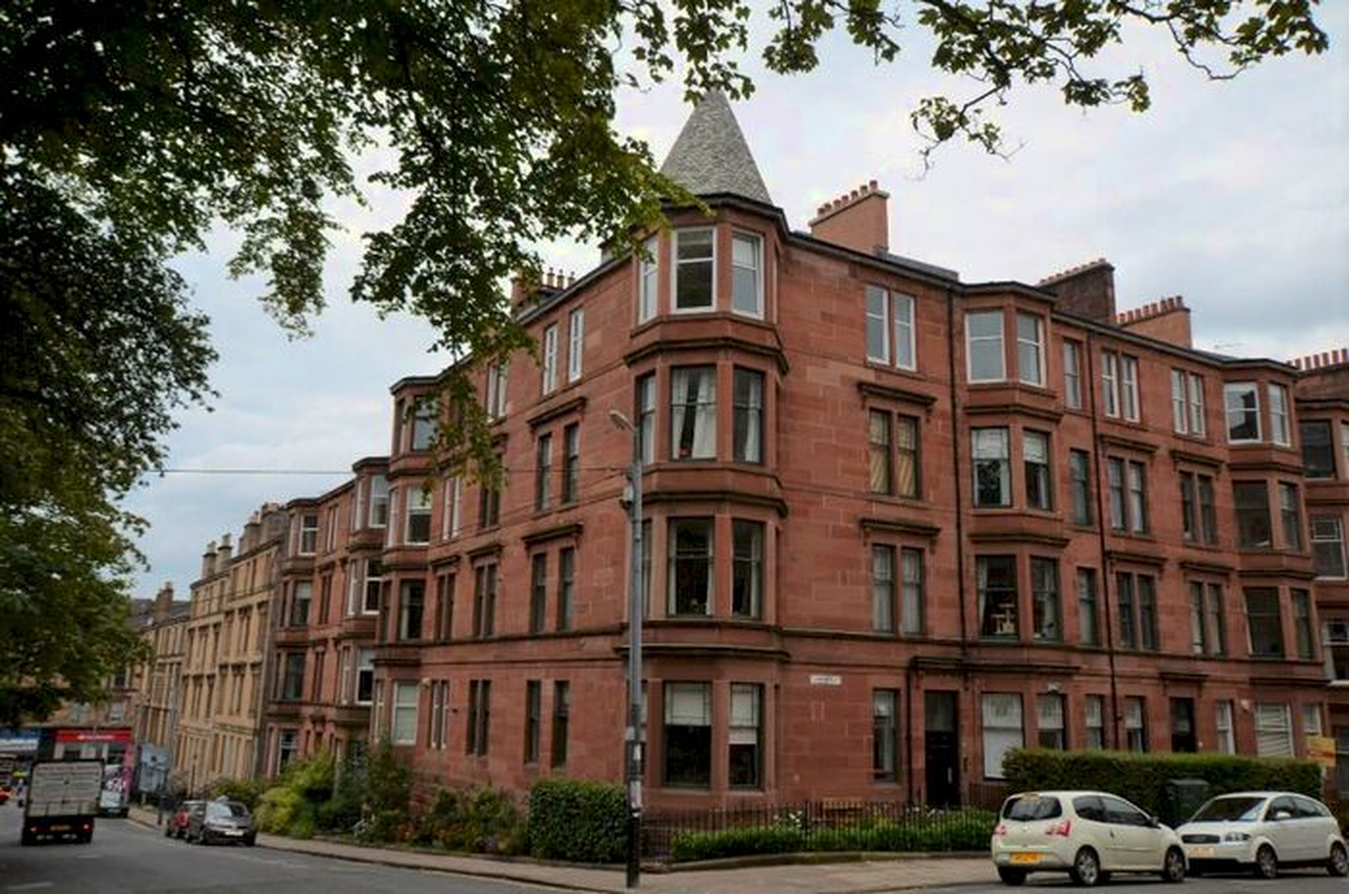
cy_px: 447
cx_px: 674
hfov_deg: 62.0
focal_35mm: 30
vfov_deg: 43.4
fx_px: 1122
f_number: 6.3
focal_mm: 20
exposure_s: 1/200
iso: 100
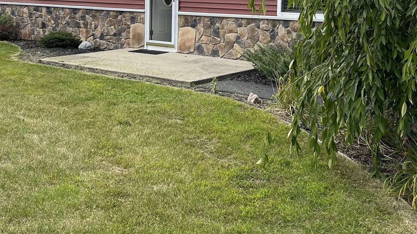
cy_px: 39
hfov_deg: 38.4
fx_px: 597
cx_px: 182
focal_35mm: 54
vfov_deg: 21.9
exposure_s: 1/2899
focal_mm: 5.1
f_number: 1.6
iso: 50
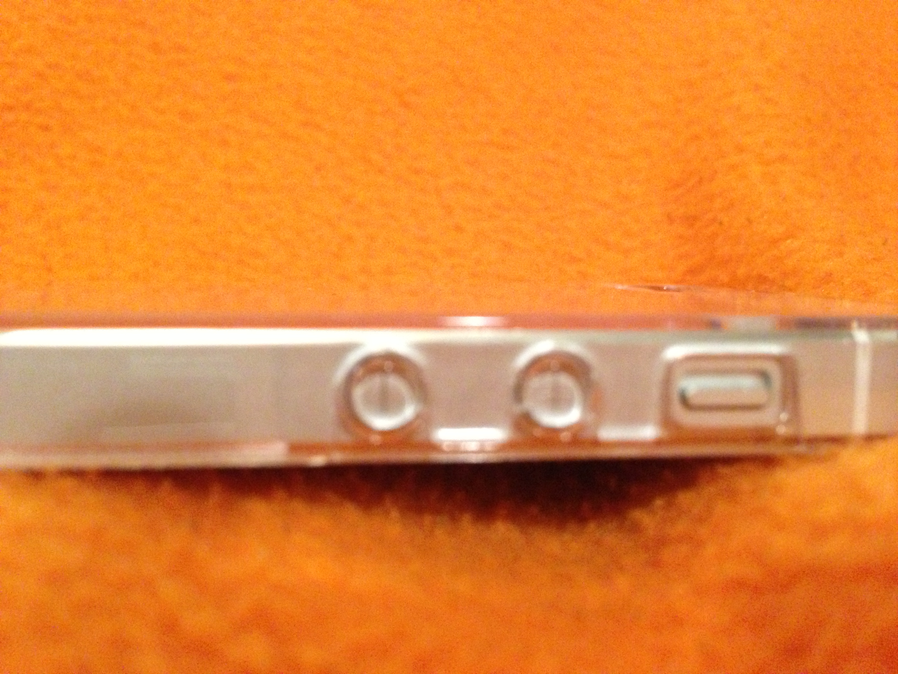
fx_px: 856
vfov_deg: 42.9
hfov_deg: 55.4
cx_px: 449
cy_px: 337
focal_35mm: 33
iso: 800
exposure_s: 1/15
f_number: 2.4
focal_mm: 4.13
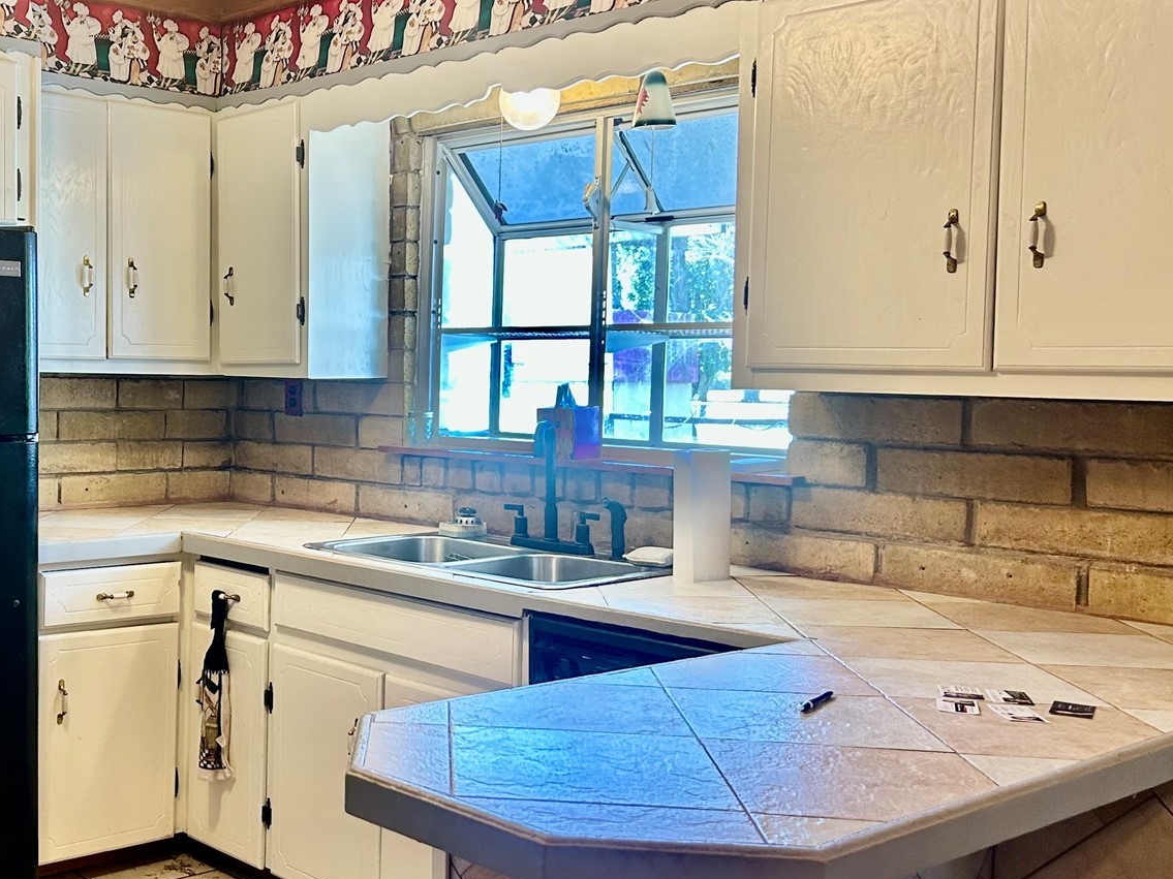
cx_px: 264
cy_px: 430
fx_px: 1491
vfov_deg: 32.9
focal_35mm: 44
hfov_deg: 41.4
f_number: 1.5
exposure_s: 1/120
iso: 100
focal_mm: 5.7
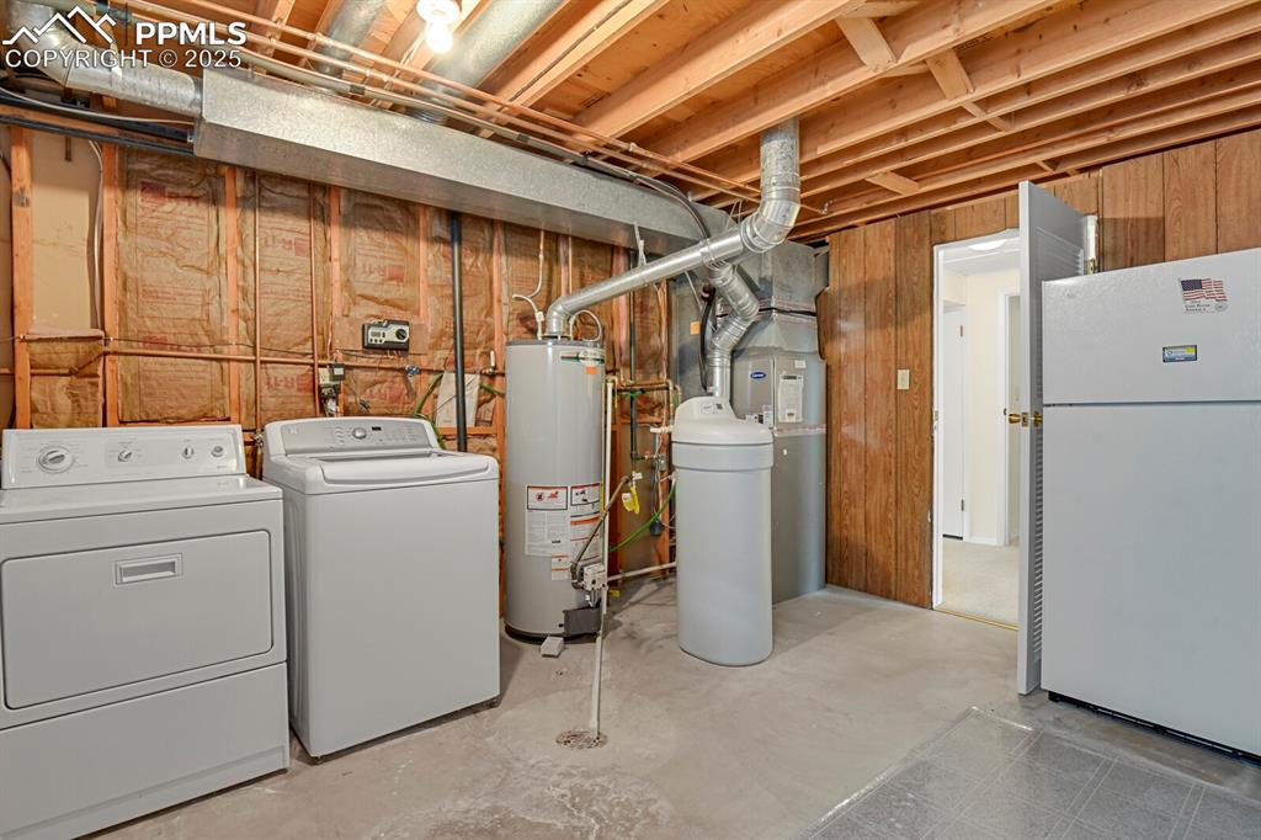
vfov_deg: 70.4
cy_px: 420
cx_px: 630
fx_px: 595
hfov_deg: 93.3
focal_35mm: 17
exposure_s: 1/4
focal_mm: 17
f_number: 8
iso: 12800
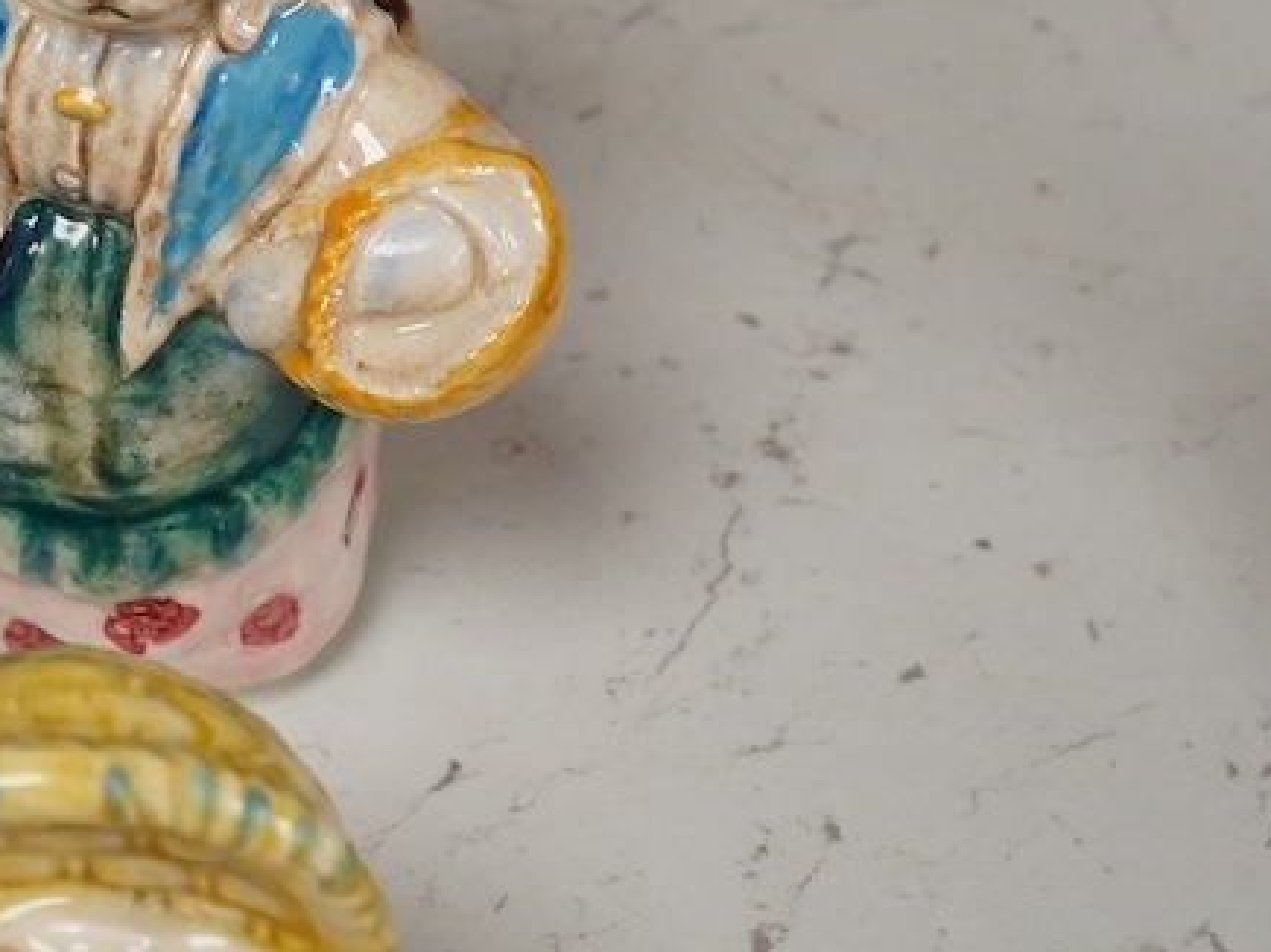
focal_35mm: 112
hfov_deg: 16.9
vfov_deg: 13.0
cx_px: -186
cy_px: -53
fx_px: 4111
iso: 2500
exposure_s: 1/160
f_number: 13
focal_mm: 30
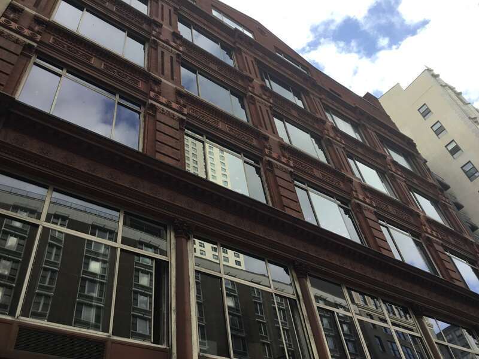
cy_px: 180
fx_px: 429
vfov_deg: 45.4
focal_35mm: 31
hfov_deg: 58.4
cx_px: 240
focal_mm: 3.3
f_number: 2.4
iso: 25
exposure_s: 1/362
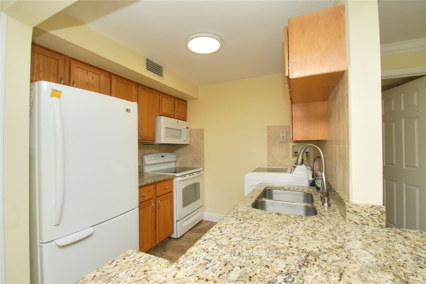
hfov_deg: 100.4
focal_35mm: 15
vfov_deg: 77.3
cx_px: 213
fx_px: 177
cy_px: 142
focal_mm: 10
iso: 500
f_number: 8
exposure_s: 1/125
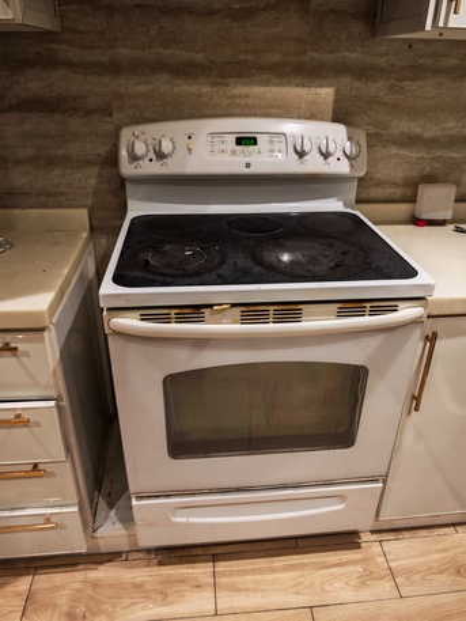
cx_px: 233
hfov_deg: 56.8
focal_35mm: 24
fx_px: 431
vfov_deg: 71.6
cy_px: 310
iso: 320
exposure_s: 1/60
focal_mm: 6.83
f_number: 2
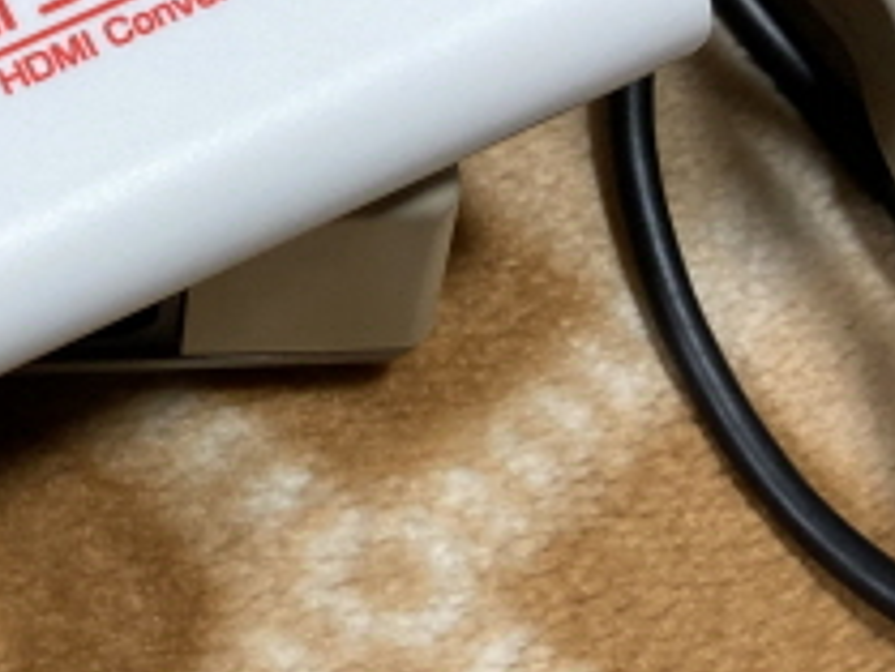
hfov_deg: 18.0
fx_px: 2768
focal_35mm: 107
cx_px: 21
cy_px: -171
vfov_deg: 13.4
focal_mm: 3.99
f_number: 1.8
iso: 100
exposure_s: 1/50
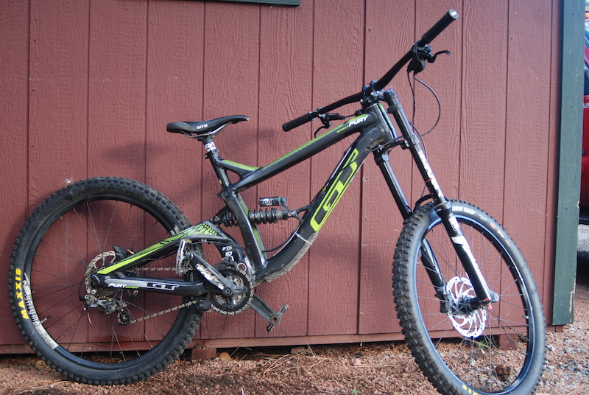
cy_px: 198
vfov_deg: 32.0
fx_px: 688
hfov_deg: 46.3
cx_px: 294
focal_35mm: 42
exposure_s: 1/50
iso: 200
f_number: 3.3
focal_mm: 28
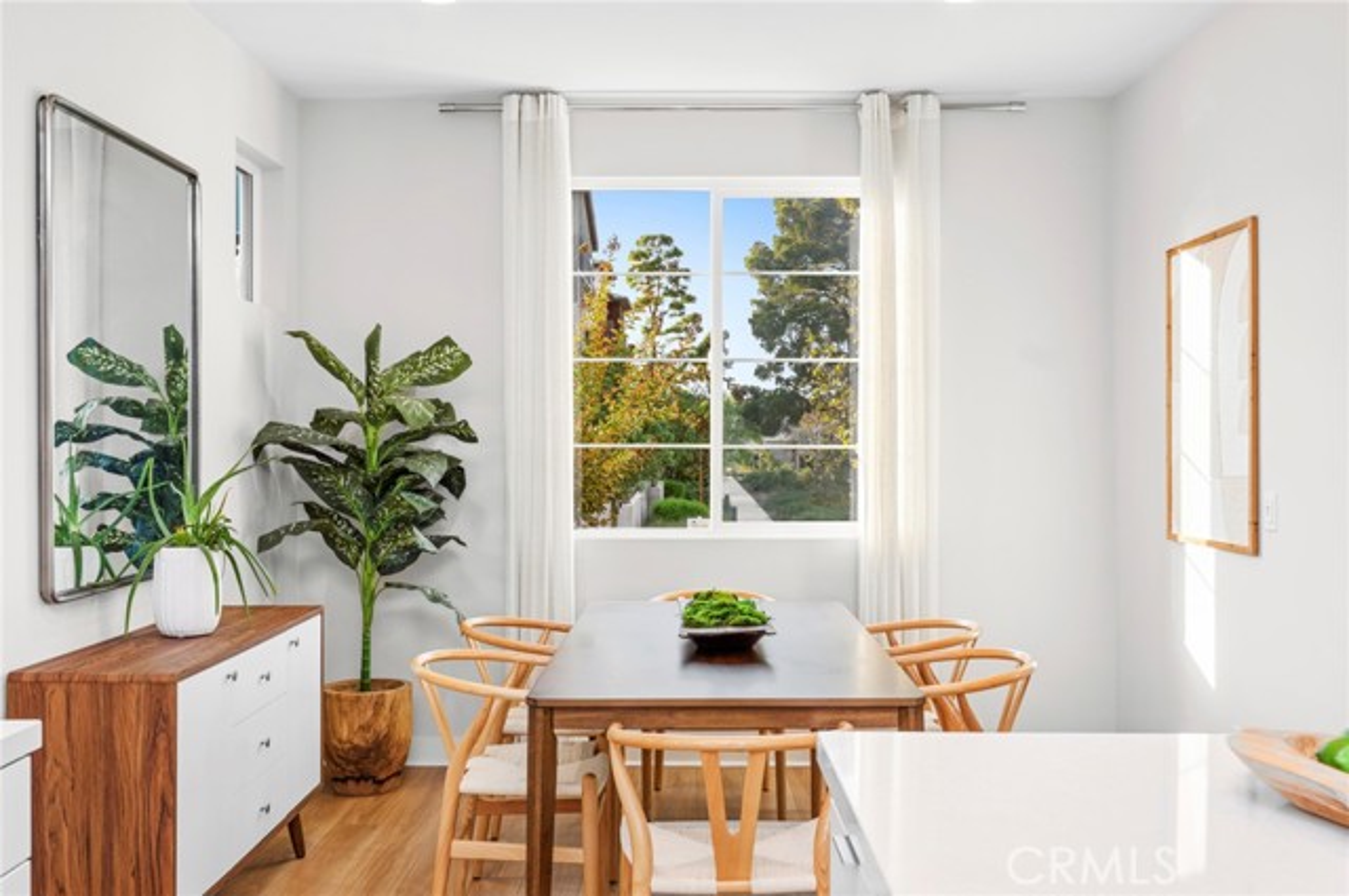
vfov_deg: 37.8
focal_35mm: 35
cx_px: 674
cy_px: 448
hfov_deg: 54.5
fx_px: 1310
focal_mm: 35
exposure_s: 1/20
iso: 200
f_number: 9
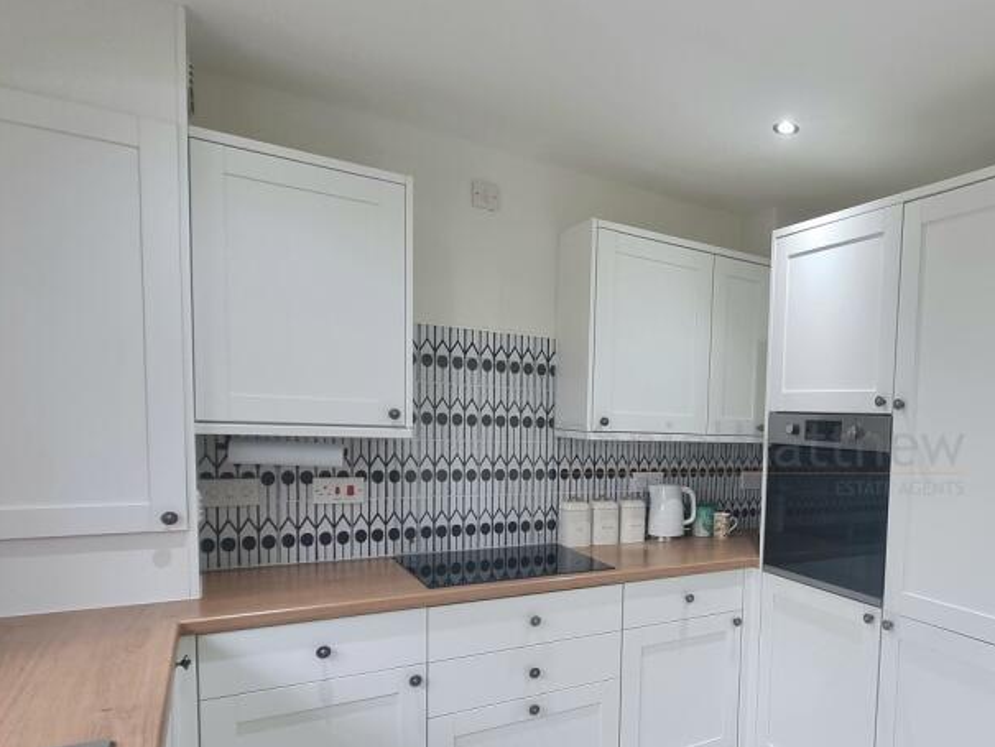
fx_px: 632
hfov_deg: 70.6
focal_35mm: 22
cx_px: 760
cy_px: 457
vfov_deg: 60.5
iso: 125
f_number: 2.2
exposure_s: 1/50
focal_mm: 2.2
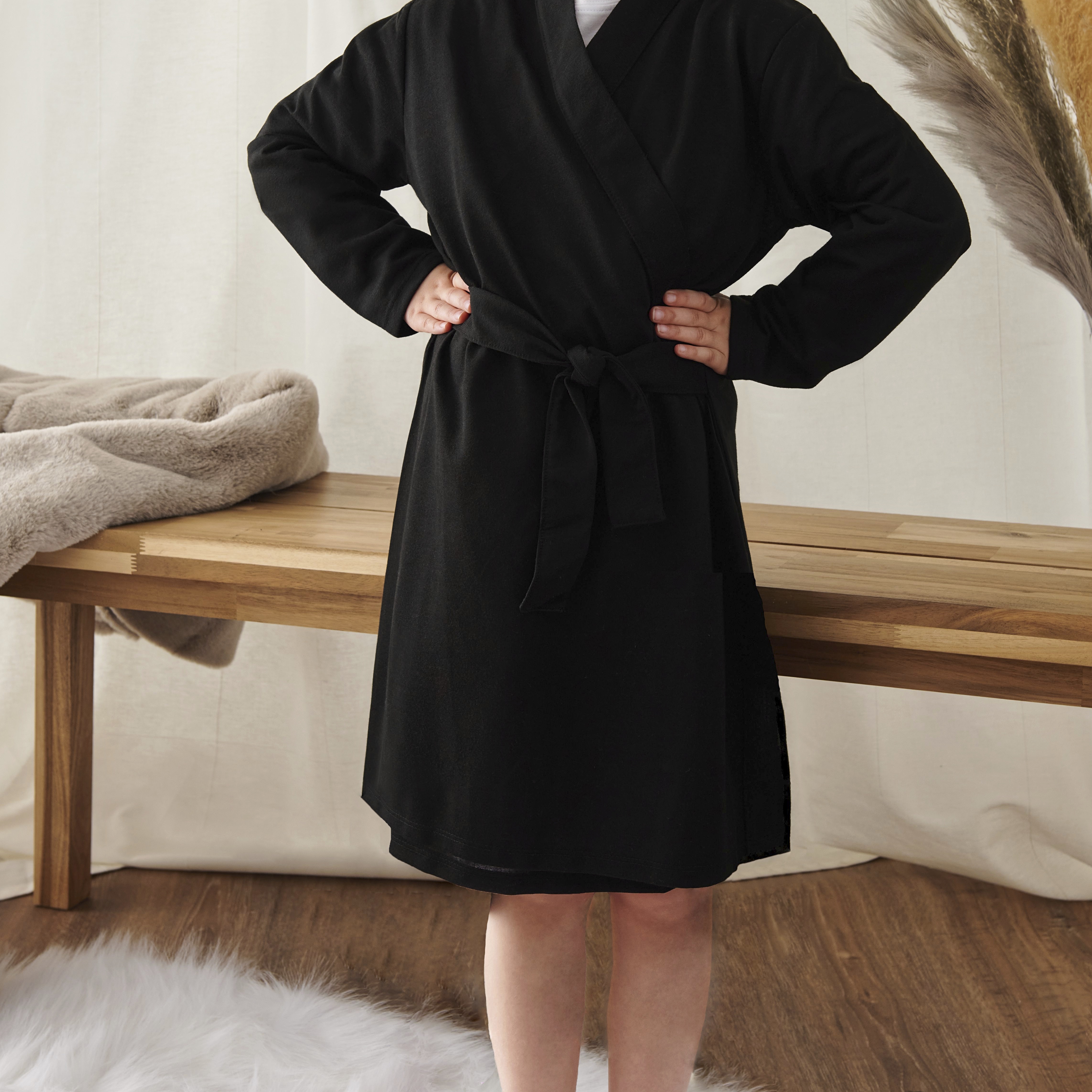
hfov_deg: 27.3
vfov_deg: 27.1
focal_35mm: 63
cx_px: 593
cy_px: 338
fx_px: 2248
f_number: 7.1
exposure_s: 1/200
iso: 400
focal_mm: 42
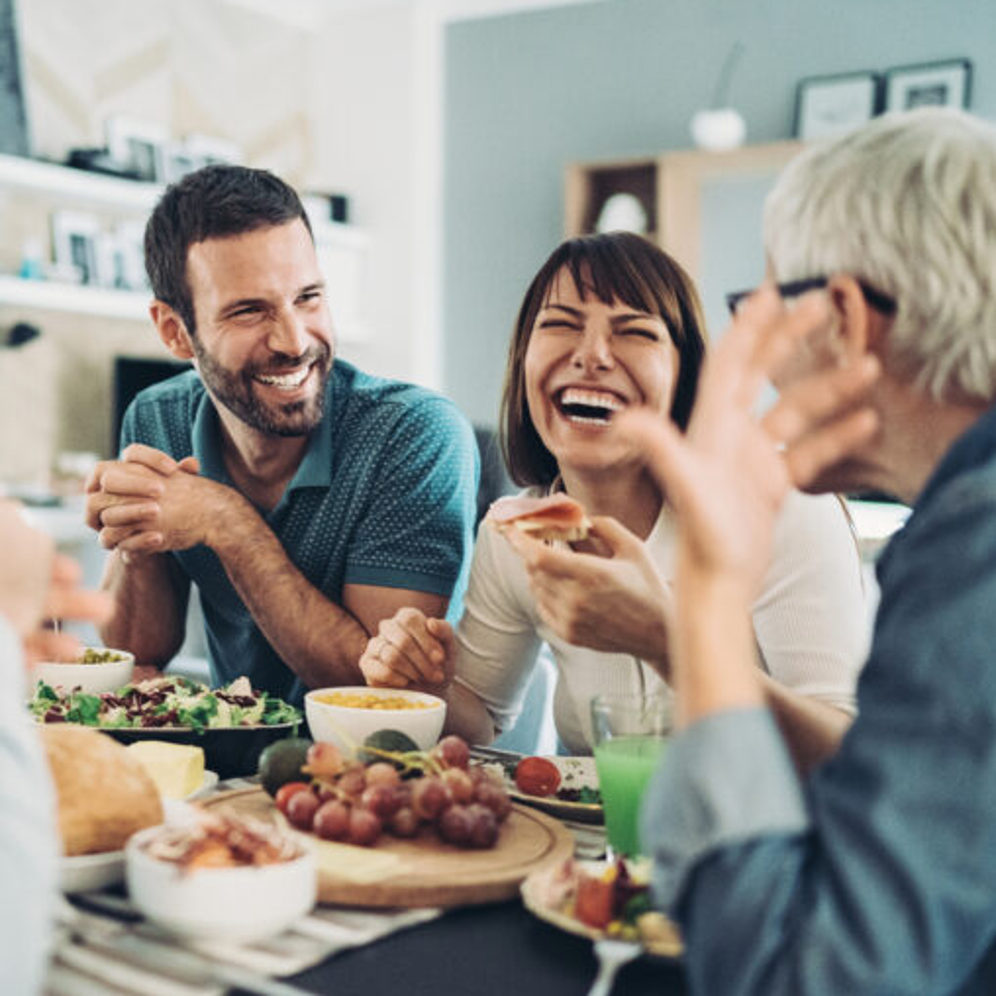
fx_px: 1465
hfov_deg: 36.8
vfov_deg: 37.6
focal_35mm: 45
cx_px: 267
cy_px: 496
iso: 6400
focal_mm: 35
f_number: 1.4
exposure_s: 1/200
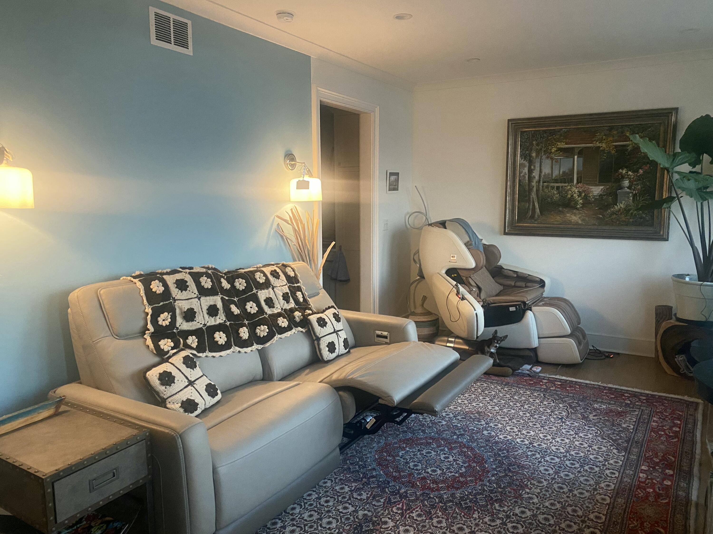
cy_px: 267
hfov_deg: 67.3
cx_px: 356
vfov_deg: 53.1
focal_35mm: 26
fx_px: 536
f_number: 1.8
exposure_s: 1/40
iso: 500
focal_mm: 4.25
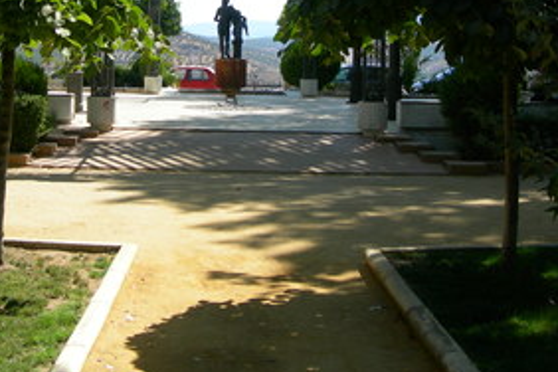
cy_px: 11
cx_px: 200
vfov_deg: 19.0
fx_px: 1085
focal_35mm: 70
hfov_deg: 28.7
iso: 50
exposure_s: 1/287
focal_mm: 7.8
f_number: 4.8
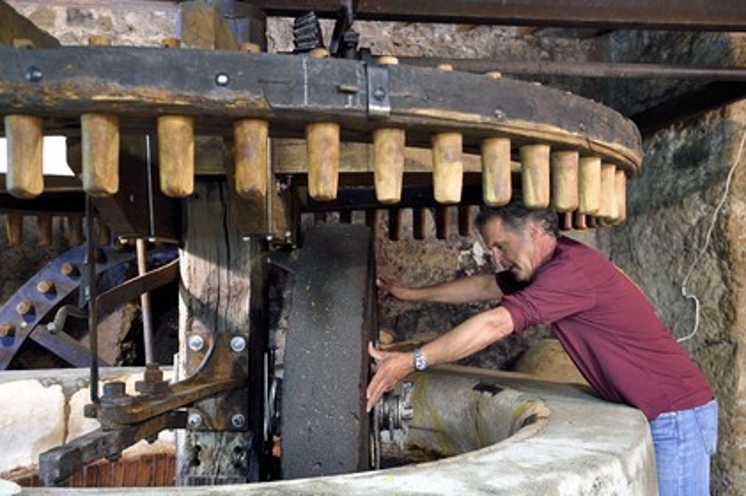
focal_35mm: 38
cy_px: 248
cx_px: 373
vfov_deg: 35.0
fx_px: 787
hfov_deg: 50.7
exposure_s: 1/10
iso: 3200
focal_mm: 38
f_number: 4.5
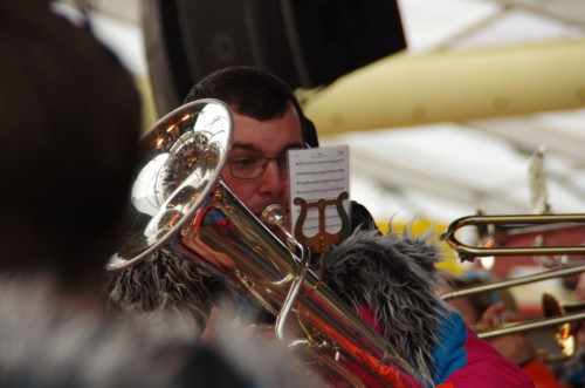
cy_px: 194
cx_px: 292
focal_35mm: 300
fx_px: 4864
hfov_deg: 6.9
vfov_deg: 4.6
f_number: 6.3
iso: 1600
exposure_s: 1/250
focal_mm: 200
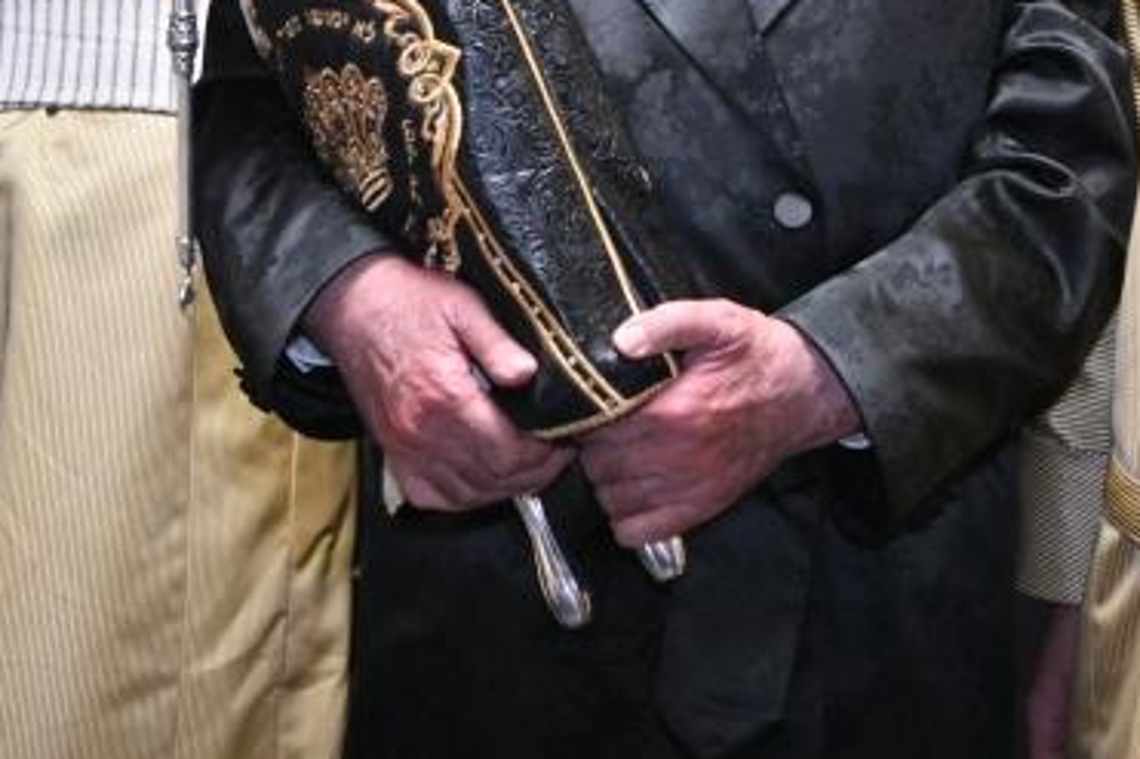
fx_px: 3323
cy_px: -171
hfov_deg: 19.5
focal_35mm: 105
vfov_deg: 12.7
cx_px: 593
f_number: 4
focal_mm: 38
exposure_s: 1/160
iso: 800
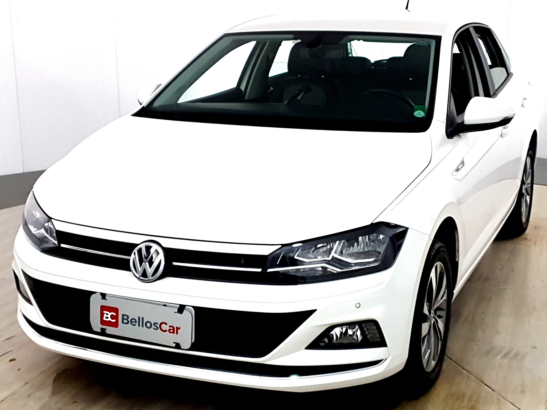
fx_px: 411
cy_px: 205
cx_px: 274
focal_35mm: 26
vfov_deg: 53.1
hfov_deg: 67.3
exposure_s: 1/90
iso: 160
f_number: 1.5
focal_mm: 4.32
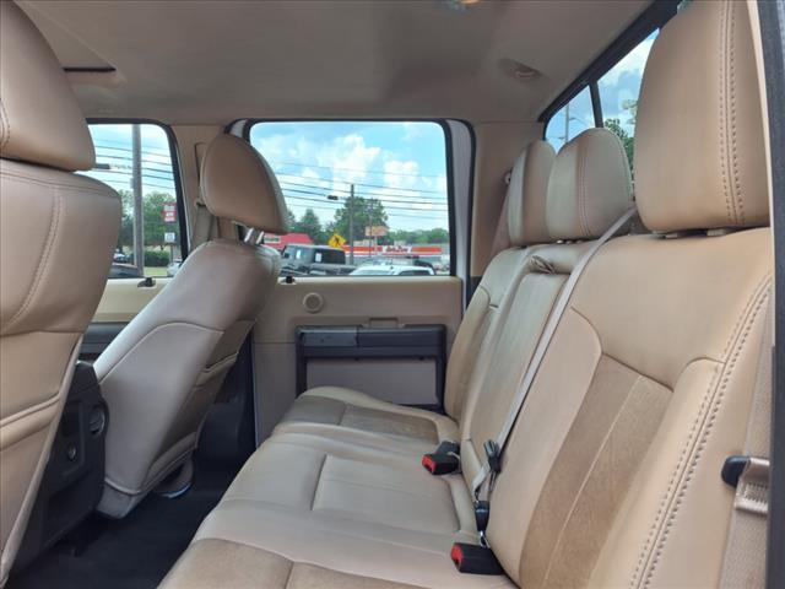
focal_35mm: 27
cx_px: 392
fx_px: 612
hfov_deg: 65.3
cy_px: 294
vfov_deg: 51.4
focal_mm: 3.58
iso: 40
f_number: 1.9
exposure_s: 1/175
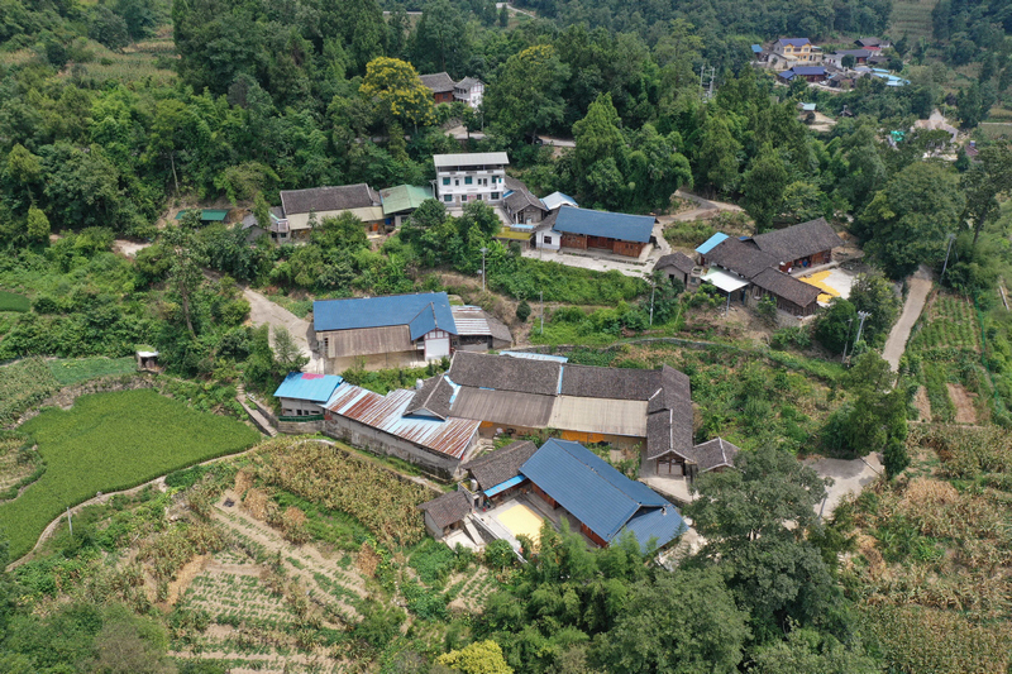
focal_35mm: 28
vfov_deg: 46.4
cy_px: 337
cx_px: 506
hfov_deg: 65.5
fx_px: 787
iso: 100
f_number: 5.6
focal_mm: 10.26
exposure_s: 1/320
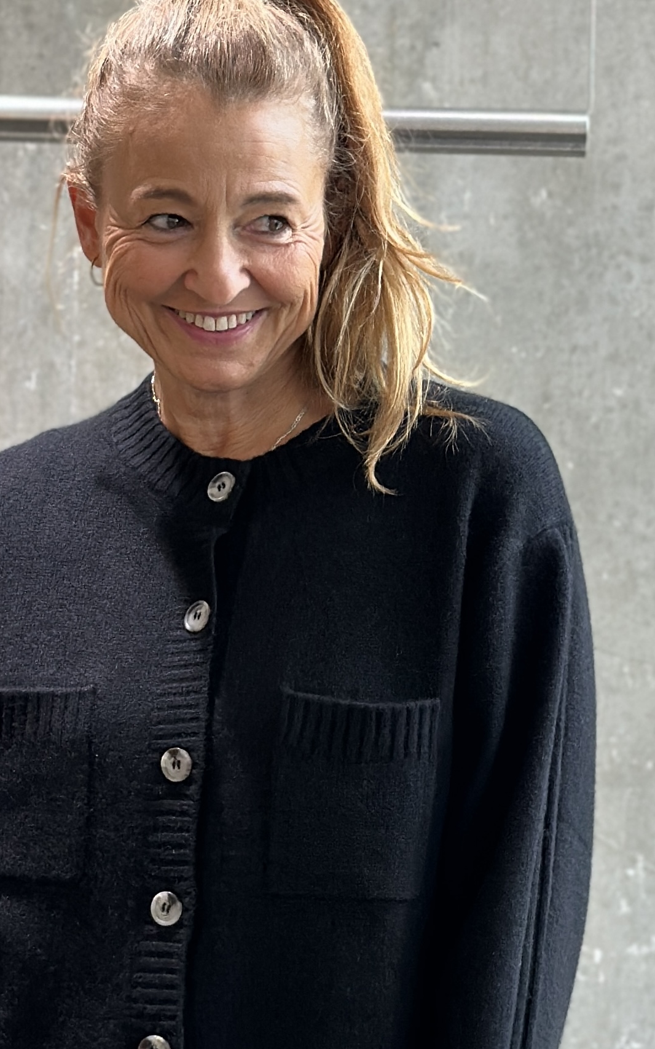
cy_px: 694
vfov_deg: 21.6
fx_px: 2742
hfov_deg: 13.6
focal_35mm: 96
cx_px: 257
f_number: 1.78
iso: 160
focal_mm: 6.86
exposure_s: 1/100
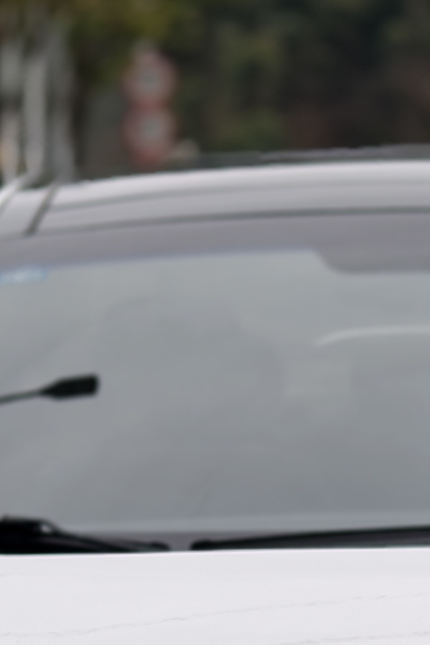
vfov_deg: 7.1
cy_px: 856
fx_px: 5140
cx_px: 446
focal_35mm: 287
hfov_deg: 4.8
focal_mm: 16.53
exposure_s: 1/133
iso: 200
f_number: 2.8
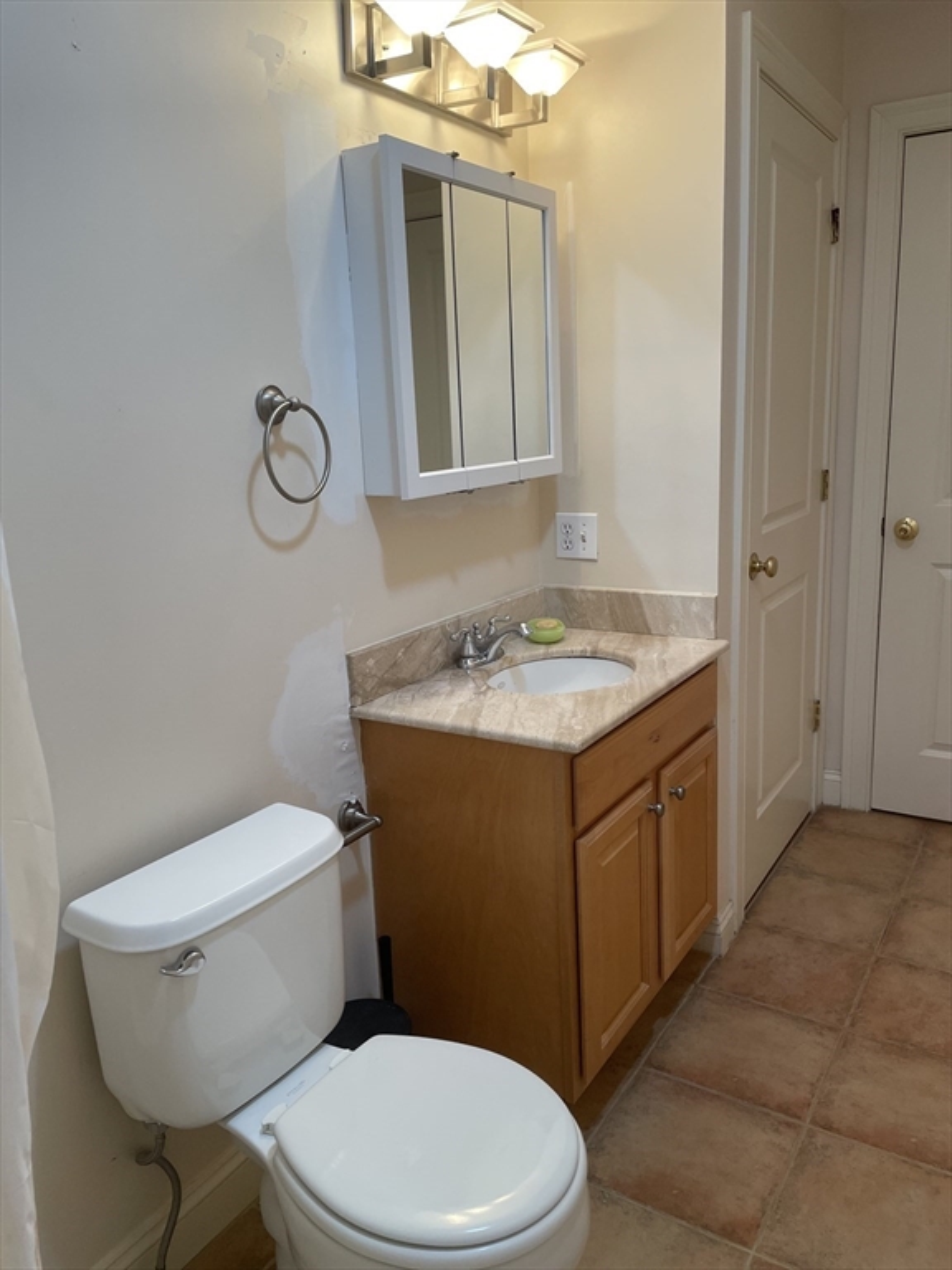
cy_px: 635
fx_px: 953
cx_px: 476
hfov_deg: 53.1
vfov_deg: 67.3
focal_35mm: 26
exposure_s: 1/60
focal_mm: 4.2
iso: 80
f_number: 1.6
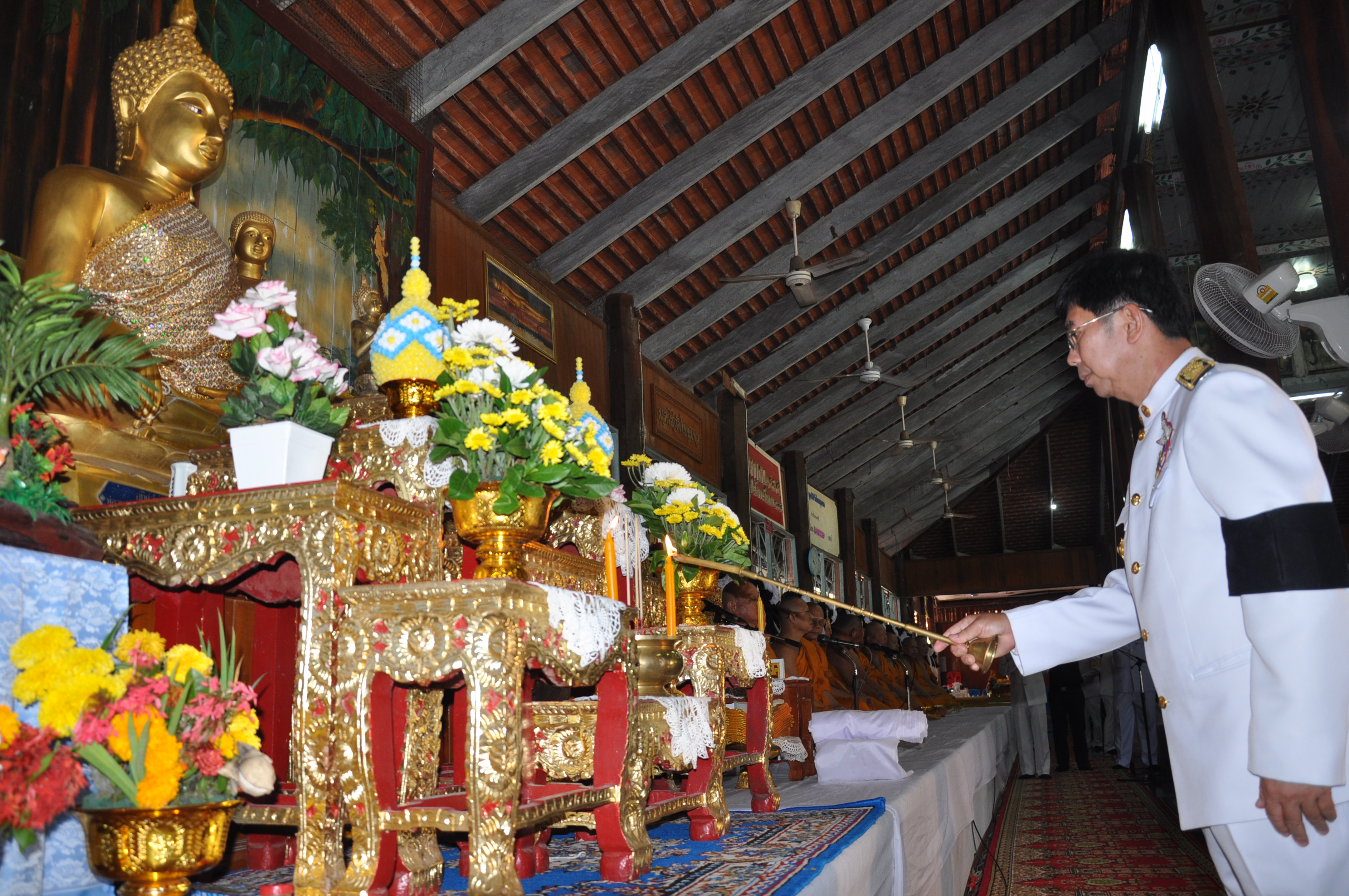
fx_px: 1011
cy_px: 448
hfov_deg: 67.4
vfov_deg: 47.8
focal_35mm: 27
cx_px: 674
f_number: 3.5
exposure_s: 1/60
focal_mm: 18
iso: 400
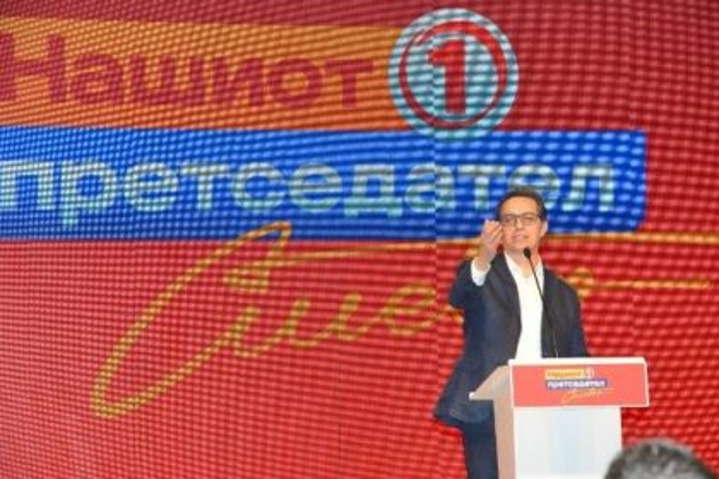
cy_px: 240
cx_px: 360
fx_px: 3145
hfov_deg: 13.0
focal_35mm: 158
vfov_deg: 8.7
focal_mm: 105
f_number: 9
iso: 2000
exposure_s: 1/250
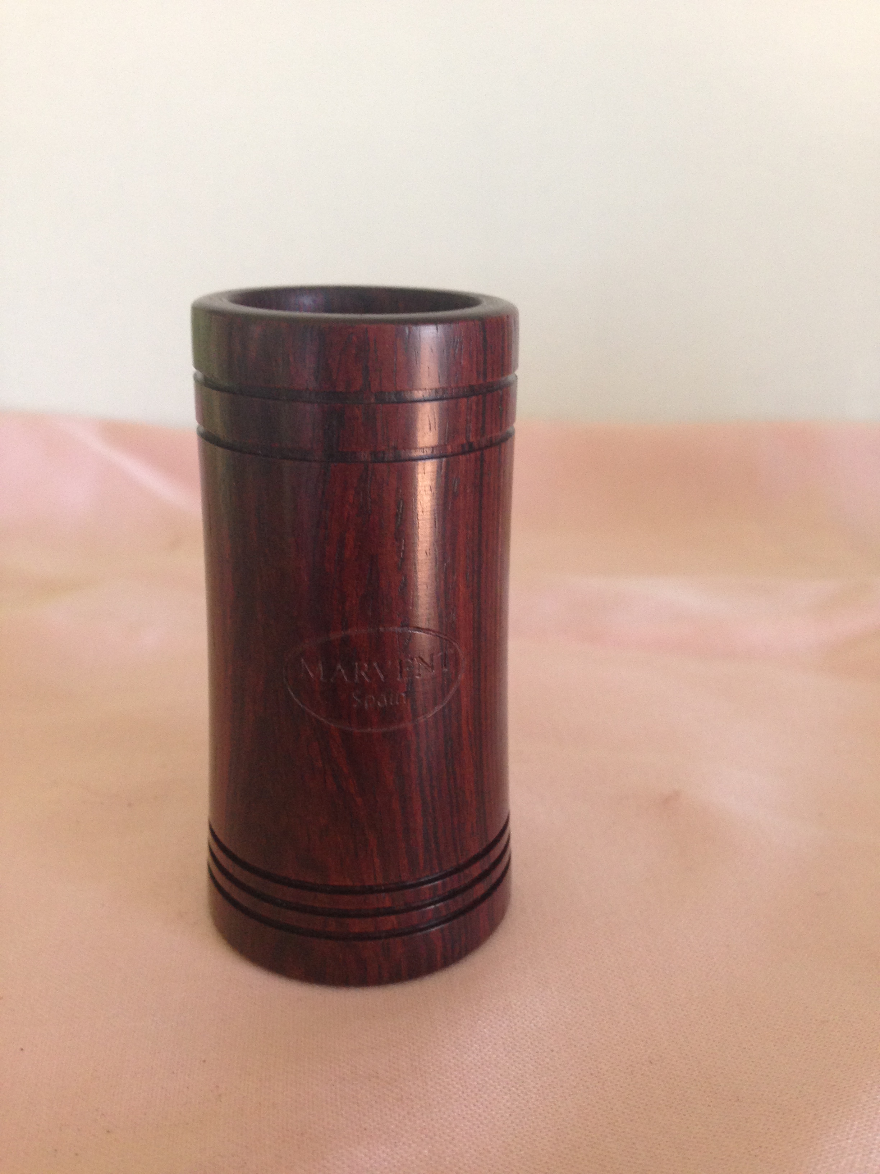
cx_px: 440
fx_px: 1119
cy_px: 587
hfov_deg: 42.9
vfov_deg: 55.4
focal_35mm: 33
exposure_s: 1/20
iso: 160
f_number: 2.4
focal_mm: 4.12
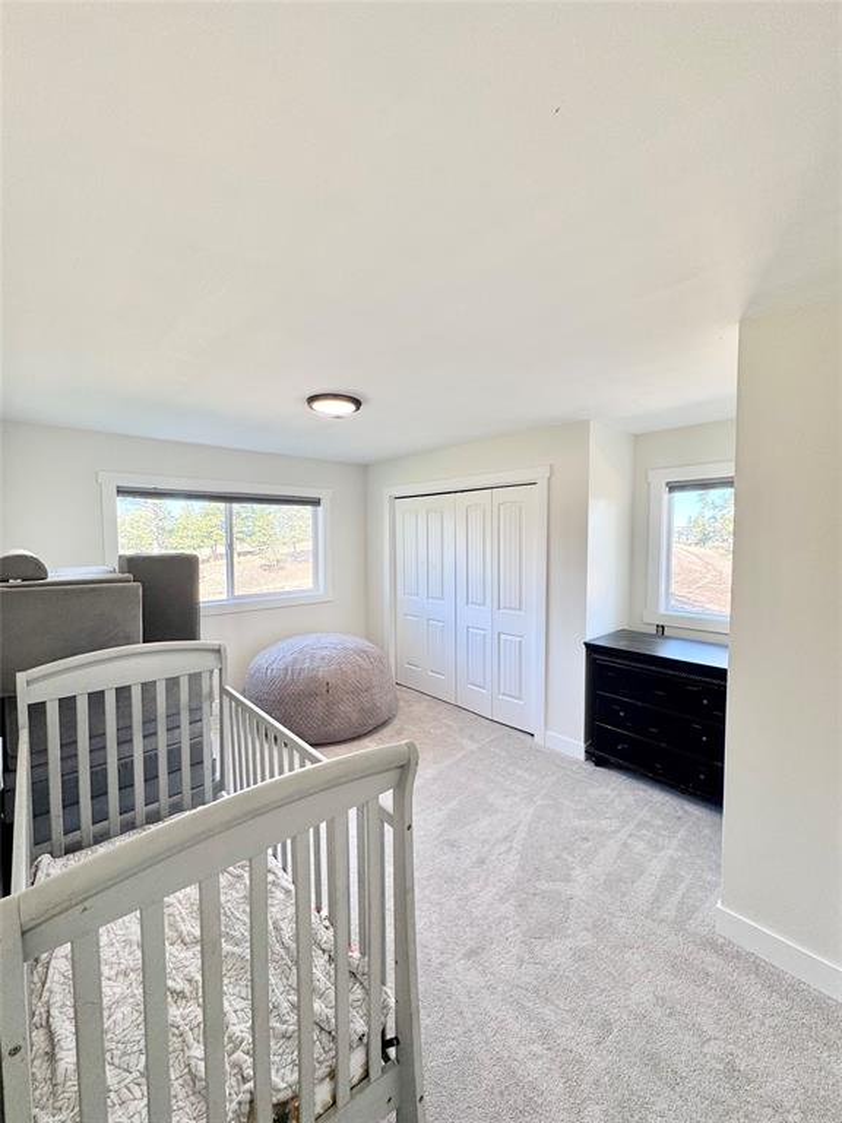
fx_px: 454
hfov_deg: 85.7
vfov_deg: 102.1
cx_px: 421
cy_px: 562
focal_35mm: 14
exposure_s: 1/120
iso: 100
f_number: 2.2
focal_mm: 2.22
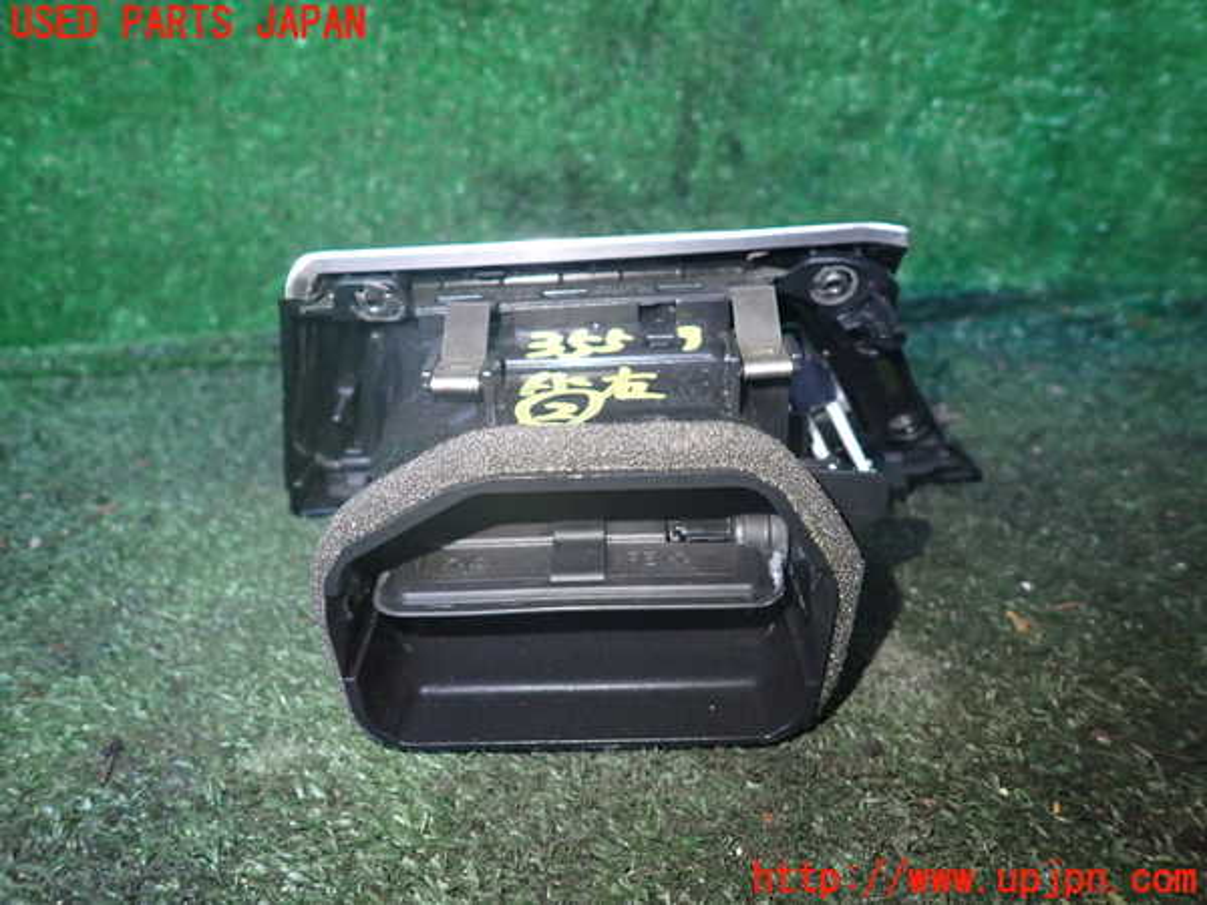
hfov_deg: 69.4
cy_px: 452
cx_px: 604
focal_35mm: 25
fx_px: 872
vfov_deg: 54.9
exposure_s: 1/30
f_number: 2
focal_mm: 4.5
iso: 640
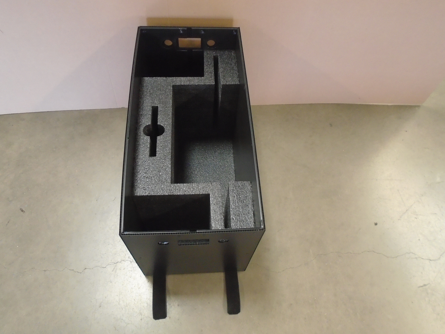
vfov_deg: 53.1
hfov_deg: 67.3
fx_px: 334
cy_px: 167
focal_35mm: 26
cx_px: 222
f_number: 3.2
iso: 500
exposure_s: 1/20
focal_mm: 4.6
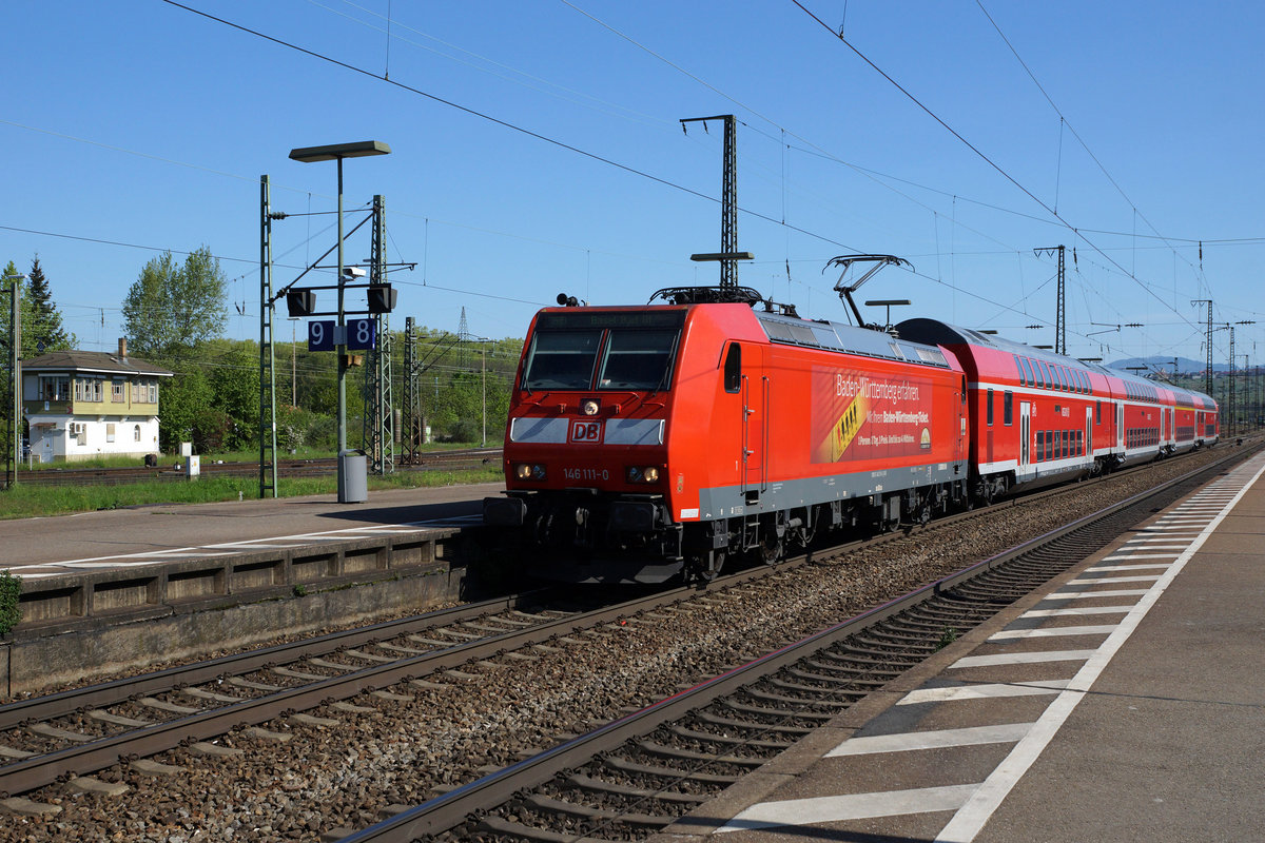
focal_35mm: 42
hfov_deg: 46.4
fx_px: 1476
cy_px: 422
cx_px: 632
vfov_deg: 31.9
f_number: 6.3
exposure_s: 1/1000
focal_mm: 28
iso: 200
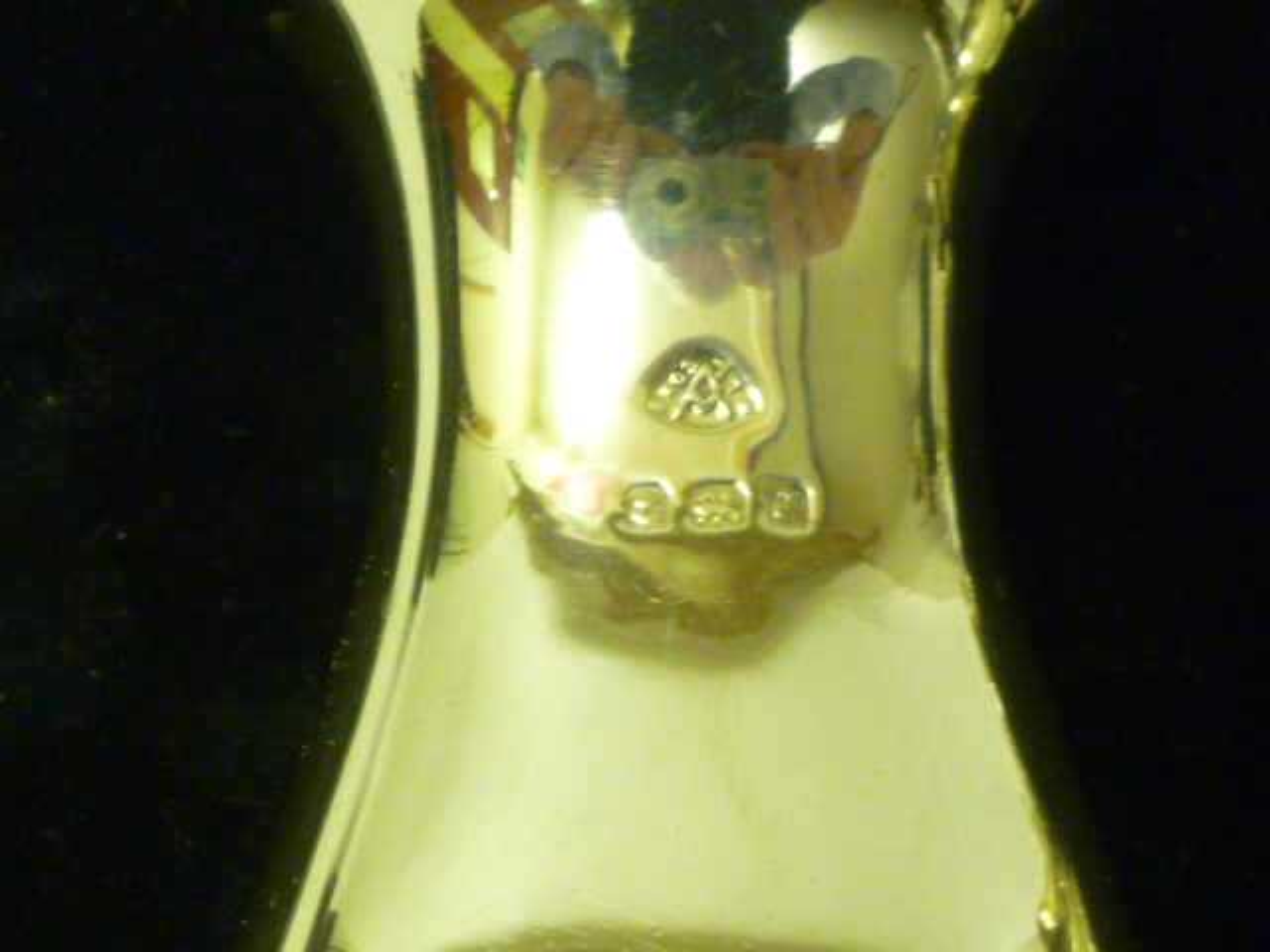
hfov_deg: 14.8
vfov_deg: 11.1
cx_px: 635
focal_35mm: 133
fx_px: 4880
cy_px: 476
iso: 400
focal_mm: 12.2
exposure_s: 1/15
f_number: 5.4
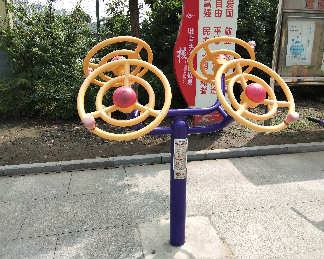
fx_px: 316
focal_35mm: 33
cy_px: 129
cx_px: 170
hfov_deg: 54.2
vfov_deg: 44.5
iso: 50
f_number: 2.2
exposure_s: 1/606
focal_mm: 3.69
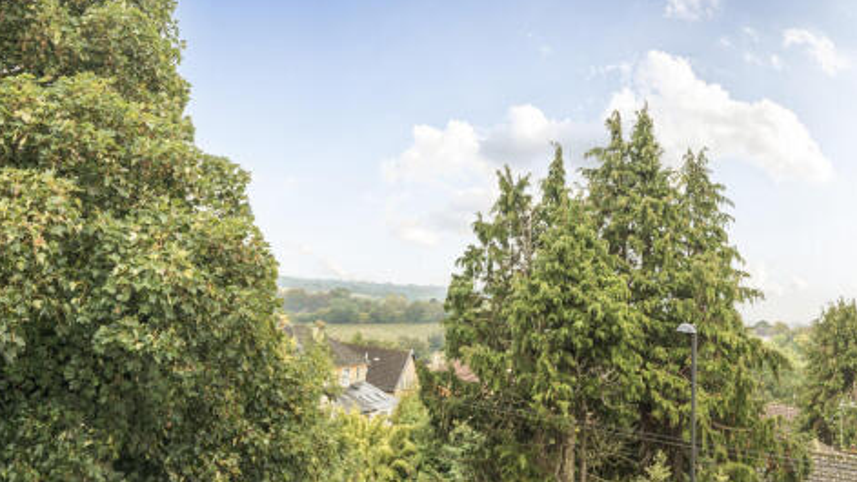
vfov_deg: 32.8
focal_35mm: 36
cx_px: 426
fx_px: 818
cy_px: 266
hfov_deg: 55.3
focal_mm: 23
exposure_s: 1/30
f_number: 8
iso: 400
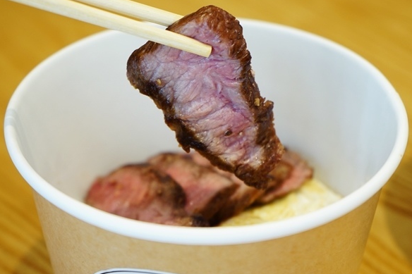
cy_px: 99
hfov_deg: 27.4
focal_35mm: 74
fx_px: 847
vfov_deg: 18.4
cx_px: 210
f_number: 5
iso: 640
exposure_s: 1/60
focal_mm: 54
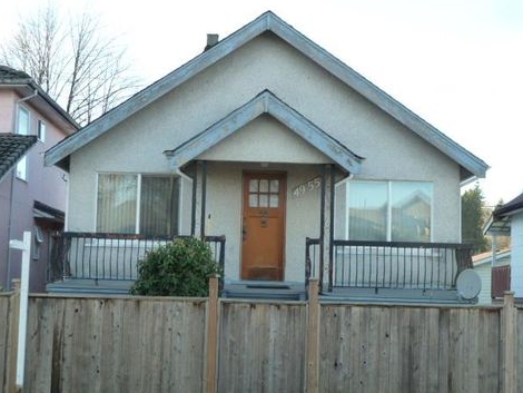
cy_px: 204
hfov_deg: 29.0
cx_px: 254
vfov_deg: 21.9
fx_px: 1013
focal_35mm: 67
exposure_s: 1/80
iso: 125
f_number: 4
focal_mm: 10.3
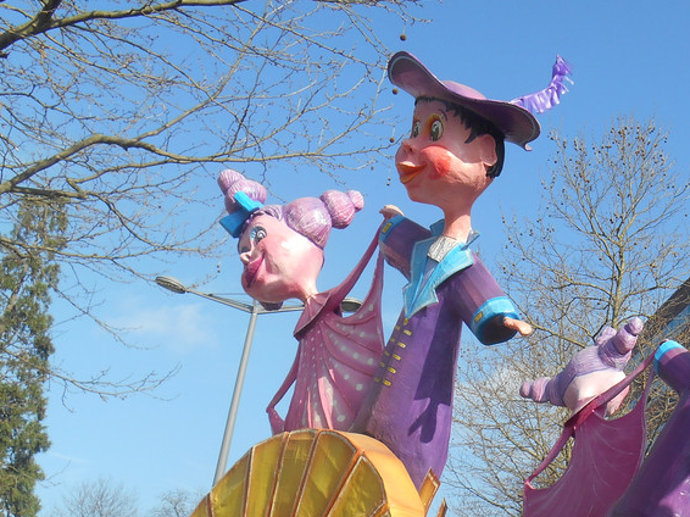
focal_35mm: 49
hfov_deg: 36.6
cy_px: 369
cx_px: 615
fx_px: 976
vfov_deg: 29.3
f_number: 3.4
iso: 80
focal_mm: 4.7
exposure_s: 1/640
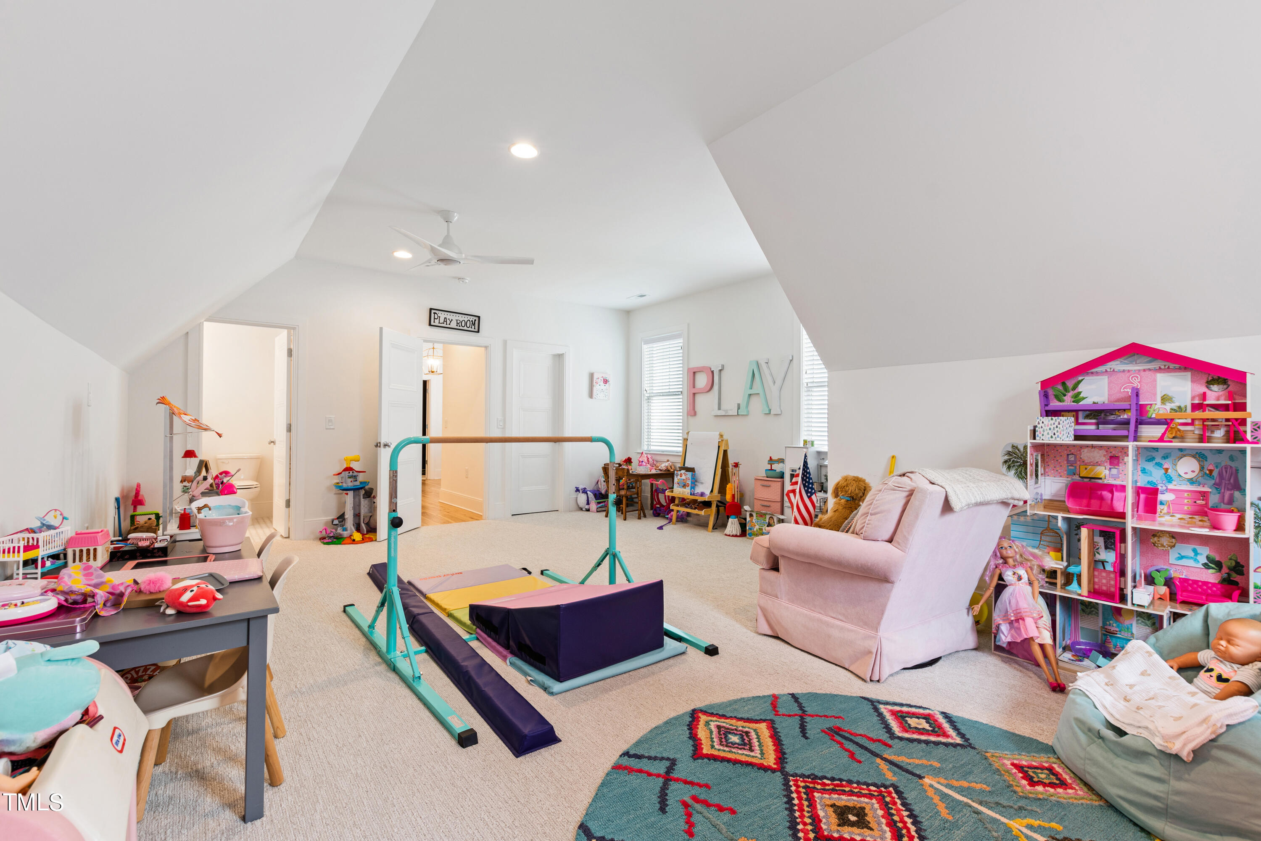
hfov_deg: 100.4
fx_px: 525
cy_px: 420
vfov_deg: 77.3
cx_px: 630
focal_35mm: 15
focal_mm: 10
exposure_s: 1/1.67
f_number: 8
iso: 100
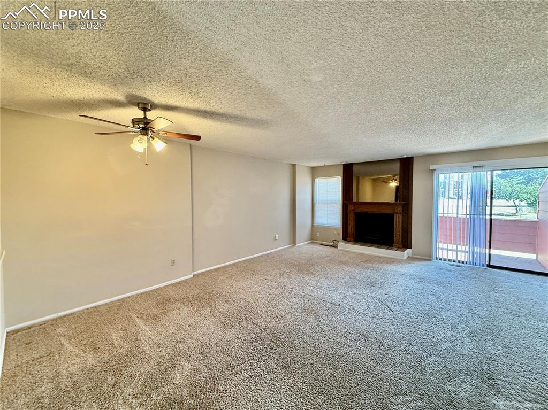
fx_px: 222
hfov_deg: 102.1
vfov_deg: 85.6
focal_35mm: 14
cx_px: 274
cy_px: 205
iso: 320
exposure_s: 1/60
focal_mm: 2.22
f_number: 2.2
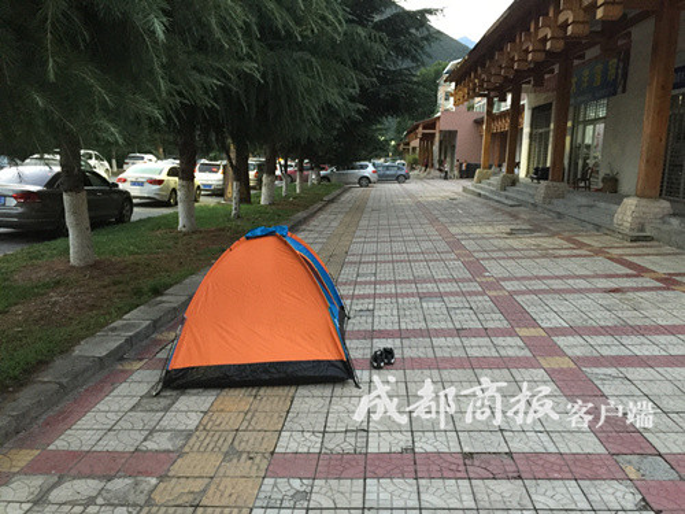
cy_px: 257
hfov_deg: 61.7
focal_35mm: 29
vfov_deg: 48.2
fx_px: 574
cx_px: 342
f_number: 2.2
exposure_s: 1/8
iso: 160
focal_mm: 4.15
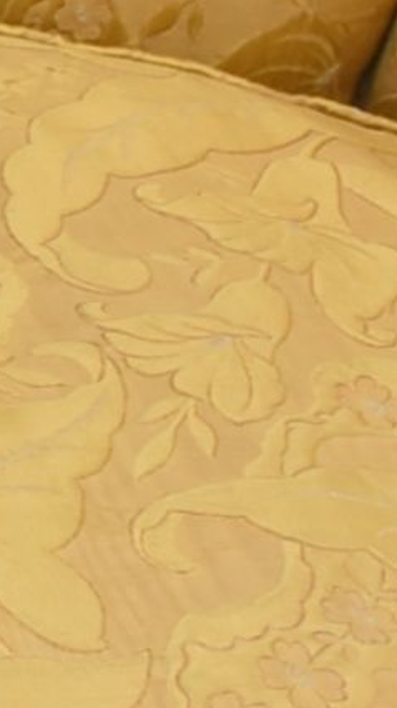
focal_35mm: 199
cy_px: 143
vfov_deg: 10.8
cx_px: -1575
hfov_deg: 5.0
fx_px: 3732
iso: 200
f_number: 7.1
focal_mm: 18
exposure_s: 1/125
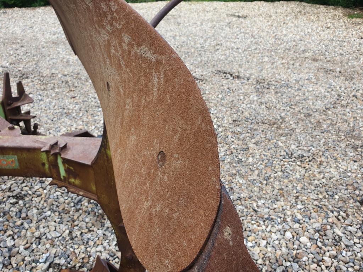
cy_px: 136
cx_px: 182
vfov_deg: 53.1
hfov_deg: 67.3
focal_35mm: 26
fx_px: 273
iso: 50
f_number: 2.4
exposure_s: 1/342
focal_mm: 4.32
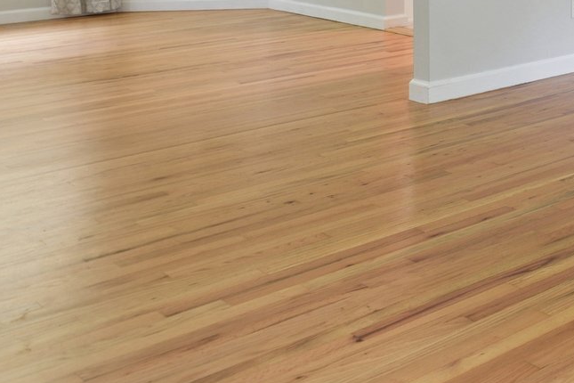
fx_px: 861
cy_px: -126
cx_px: 893
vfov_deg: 22.3
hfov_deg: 25.7
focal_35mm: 54
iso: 400
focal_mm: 17
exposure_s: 1/8
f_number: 11
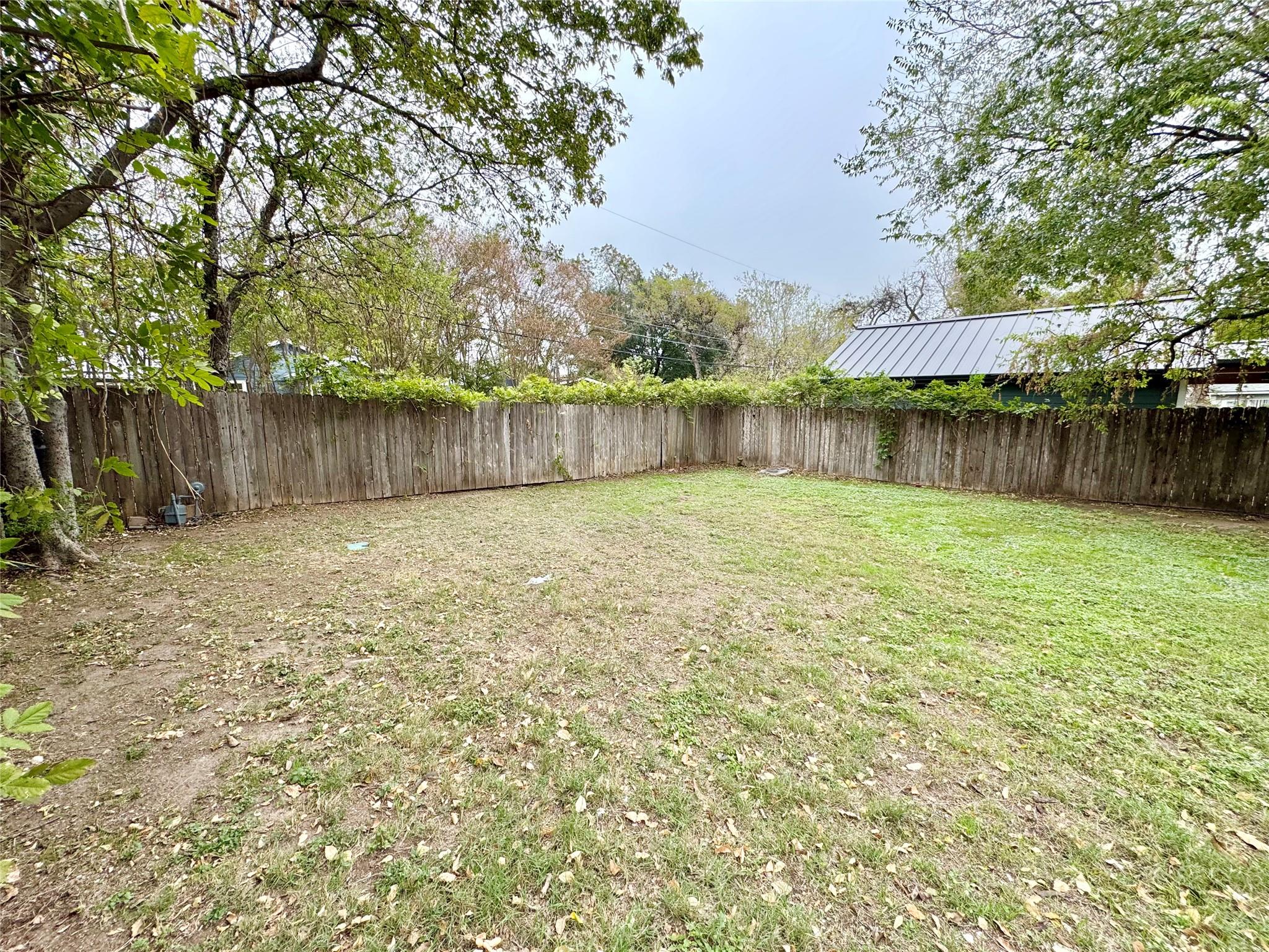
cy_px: 476
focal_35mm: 14
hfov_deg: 102.1
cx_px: 634
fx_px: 513
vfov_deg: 85.7
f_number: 2.2
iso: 40
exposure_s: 1/156
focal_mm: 2.22
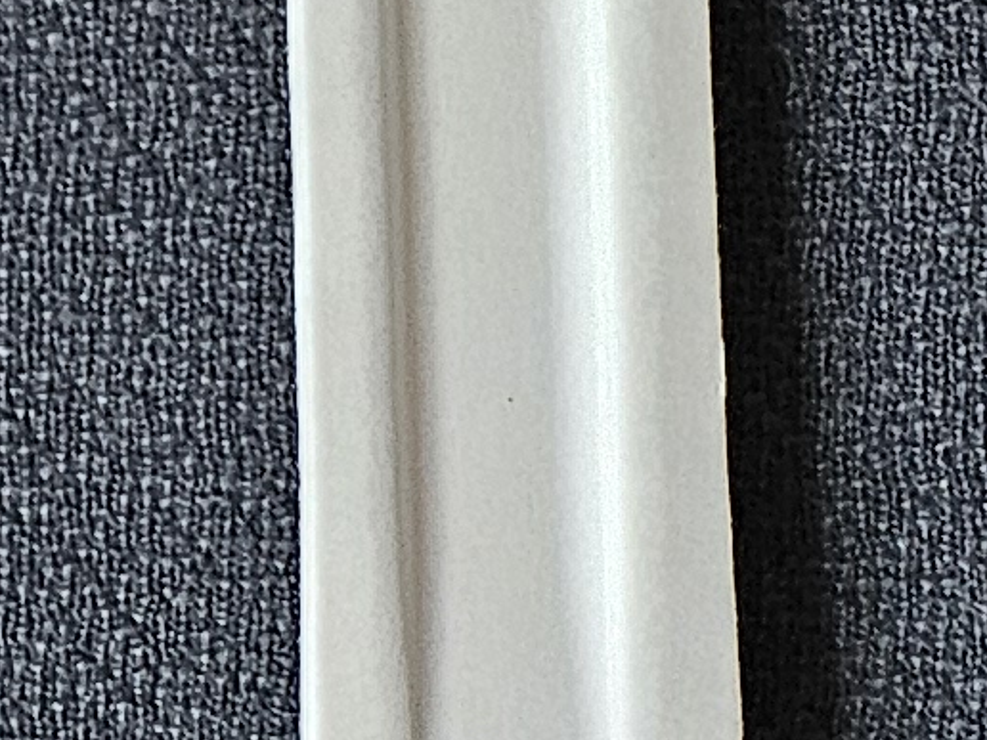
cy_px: -1256
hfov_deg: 8.2
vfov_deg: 7.3
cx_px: -2439
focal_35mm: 186
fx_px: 5303
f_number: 1.8
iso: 160
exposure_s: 1/180
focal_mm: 5
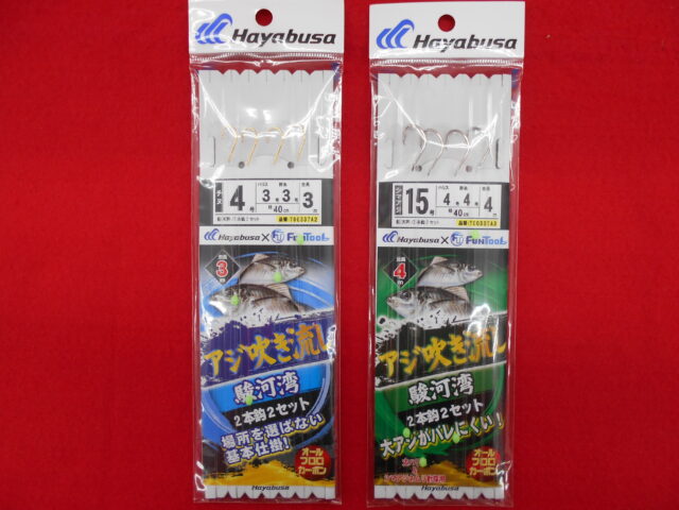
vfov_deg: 53.1
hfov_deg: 67.3
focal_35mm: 26
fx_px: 510
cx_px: 340
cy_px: 255
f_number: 3.2
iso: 110
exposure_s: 1/30
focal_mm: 4.6
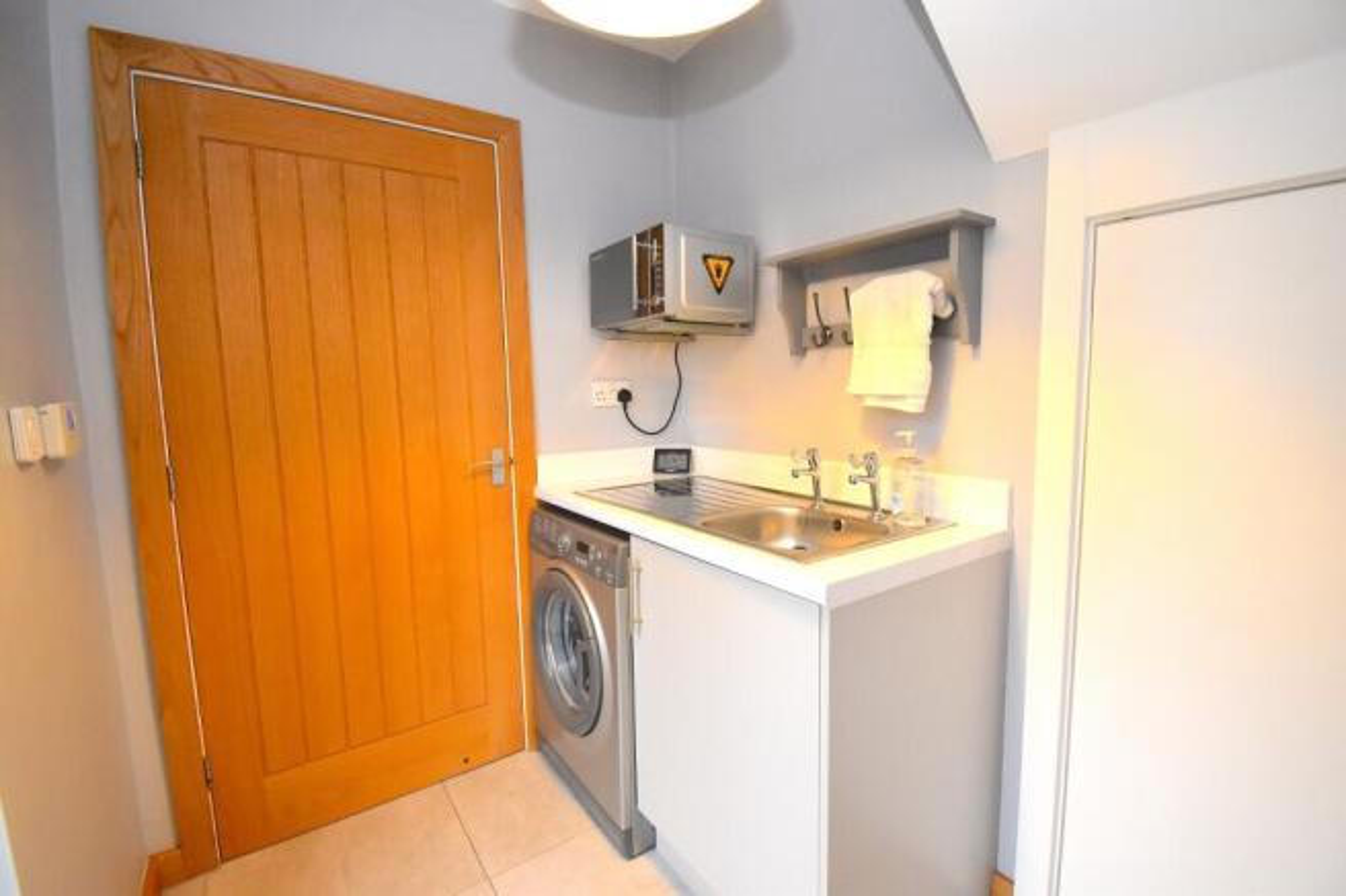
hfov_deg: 100.4
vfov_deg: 77.3
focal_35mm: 15
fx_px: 561
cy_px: 448
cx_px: 673
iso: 1600
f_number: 4.5
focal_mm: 10
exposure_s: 1/100
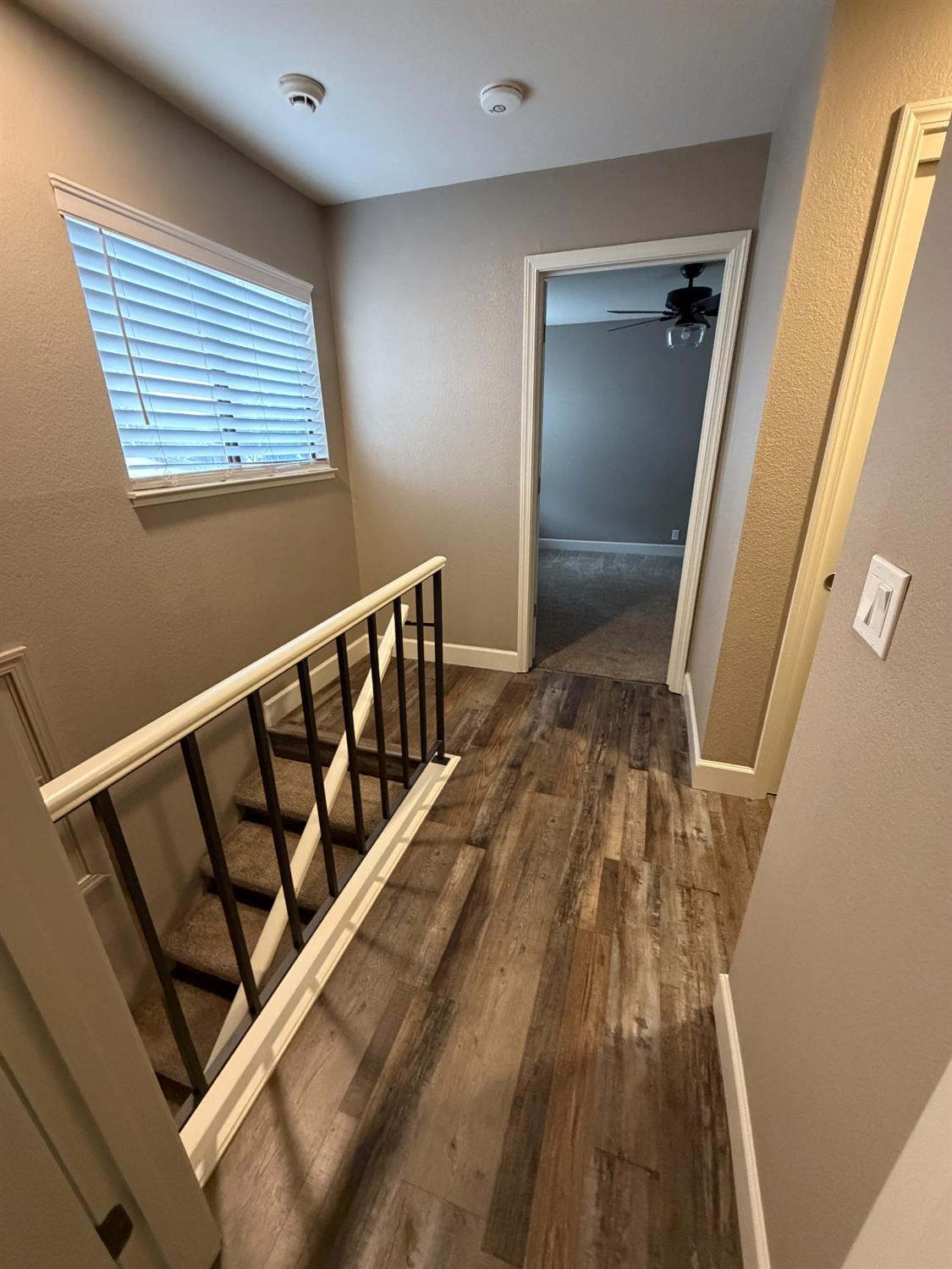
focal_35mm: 14
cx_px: 476
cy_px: 634
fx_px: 513
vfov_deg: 102.0
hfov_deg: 85.7
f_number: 2.2
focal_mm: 2.22
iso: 640
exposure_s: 1/60
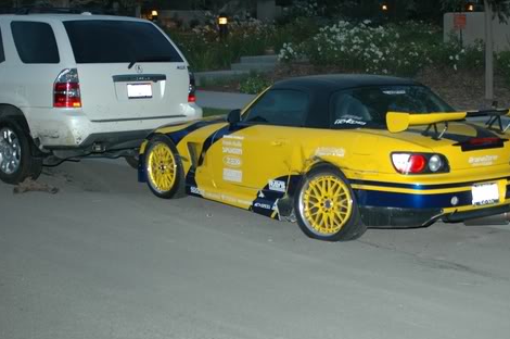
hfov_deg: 27.6
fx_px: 1033
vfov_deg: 18.6
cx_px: 323
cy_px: 181
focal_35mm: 73
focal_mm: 38
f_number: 2.8
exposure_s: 1/60
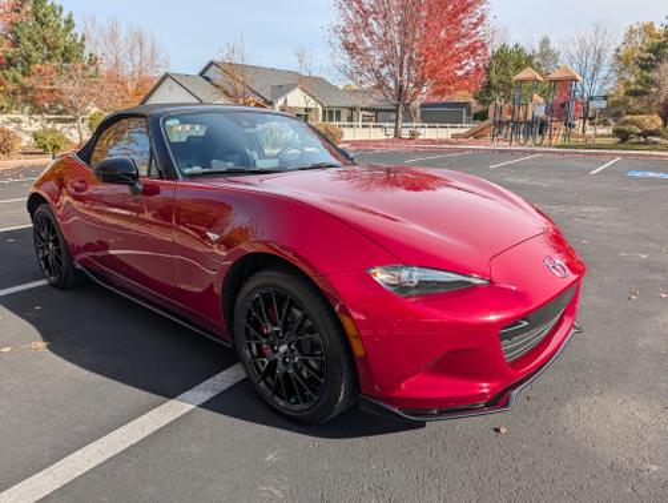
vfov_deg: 56.9
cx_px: 334
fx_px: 464
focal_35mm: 24
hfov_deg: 71.5
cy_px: 252
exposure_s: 1/9901
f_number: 1.68
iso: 22
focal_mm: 6.9
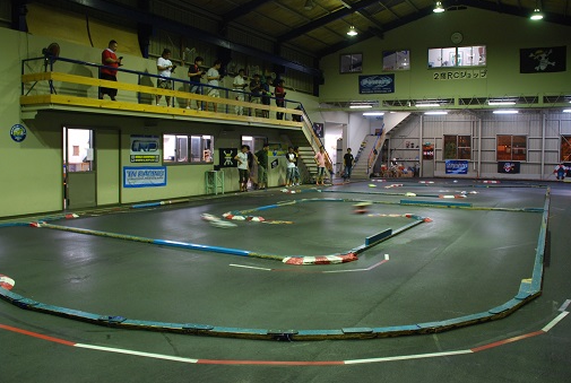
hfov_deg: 60.2
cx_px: 292
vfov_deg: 42.5
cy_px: 177
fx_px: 493
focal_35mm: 31
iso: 400
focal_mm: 18
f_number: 3.5
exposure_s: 1/13
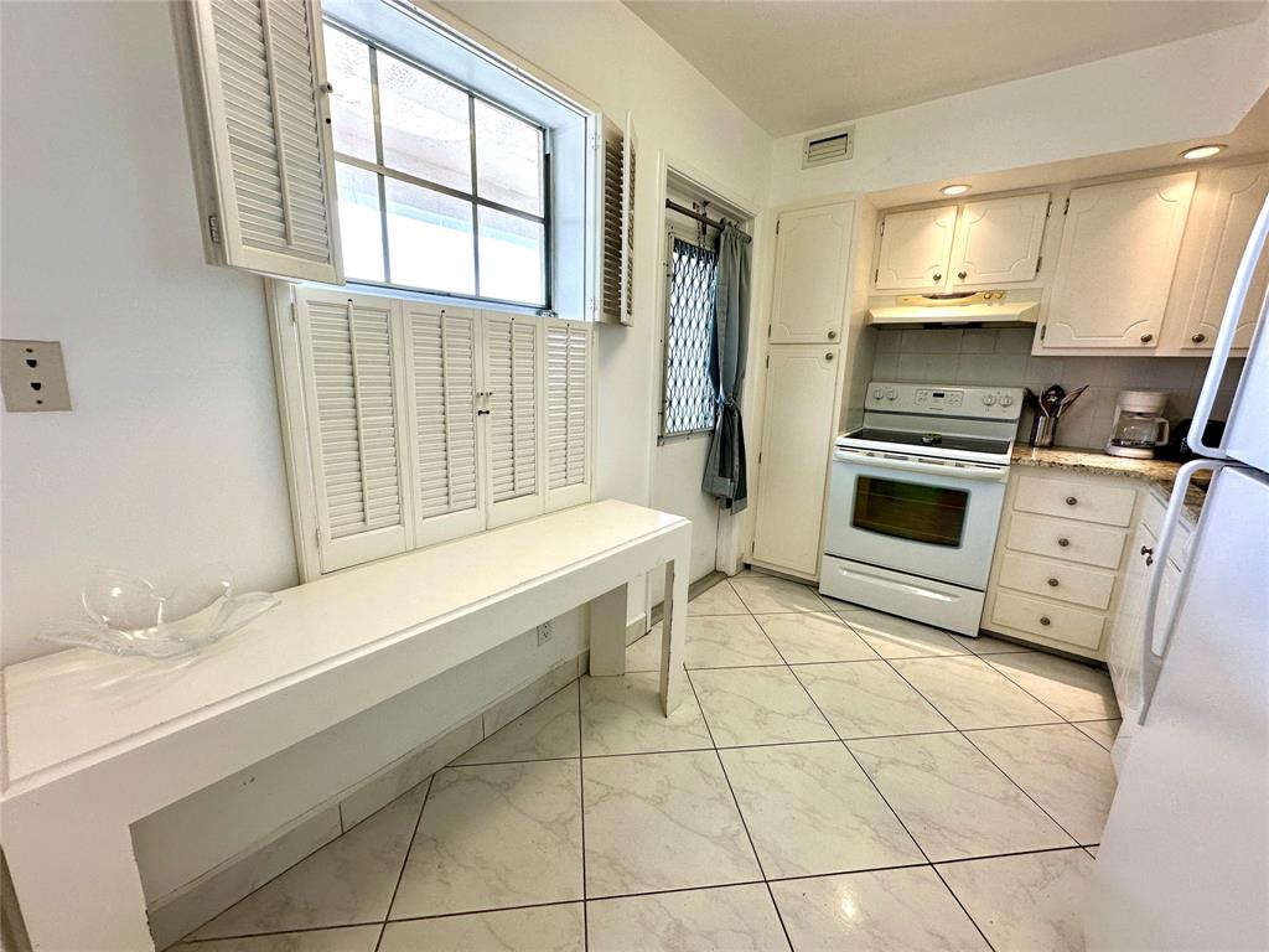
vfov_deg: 85.7
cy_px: 476
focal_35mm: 14
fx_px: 513
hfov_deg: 102.1
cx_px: 634
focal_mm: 2.22
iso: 80
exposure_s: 1/120
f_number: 2.2
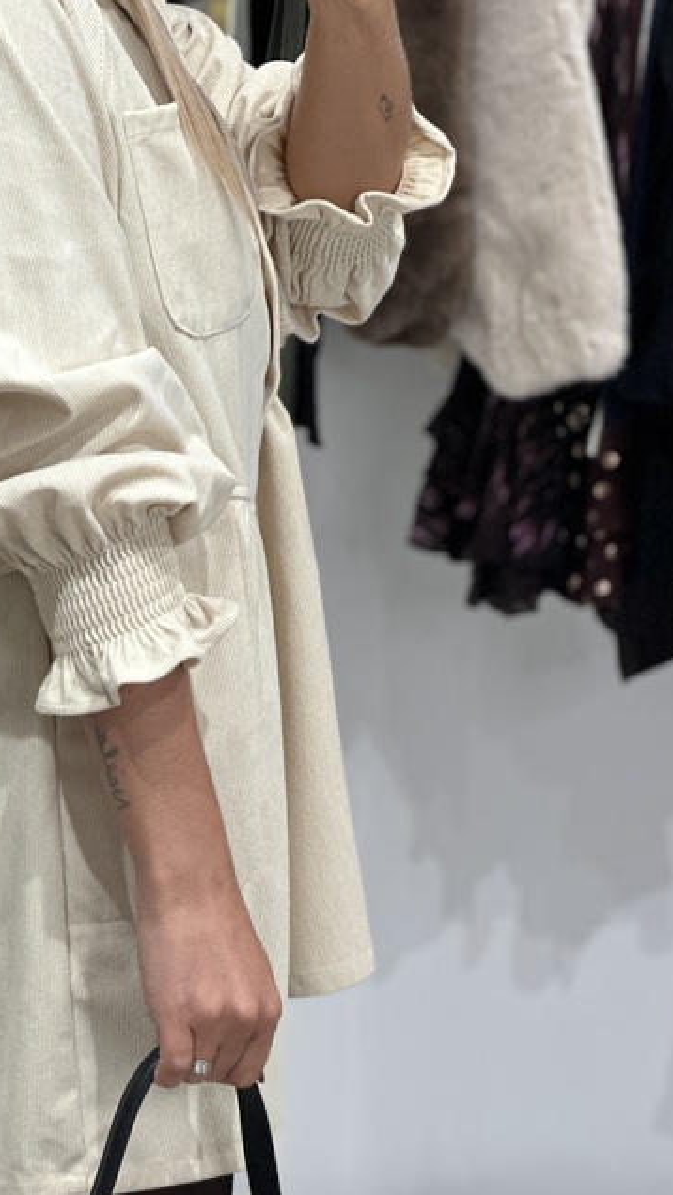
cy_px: 644
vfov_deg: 16.1
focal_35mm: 133
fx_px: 4217
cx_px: 73
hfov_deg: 9.1
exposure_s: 1/100
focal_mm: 9
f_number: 2.8
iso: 80
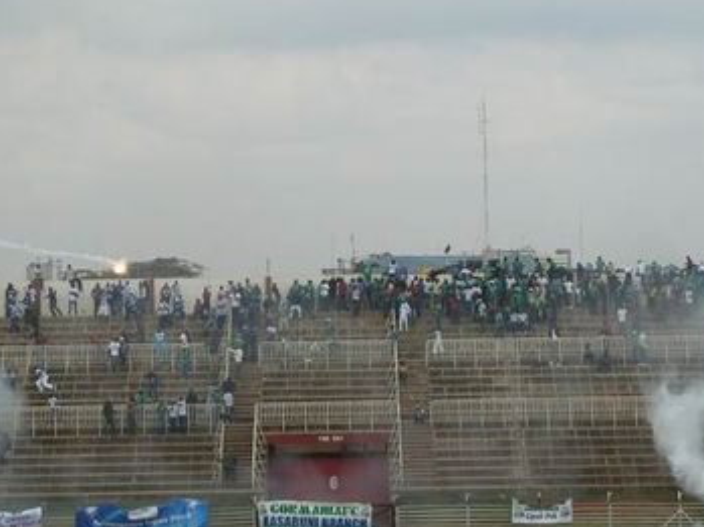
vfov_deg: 9.4
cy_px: 324
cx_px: 373
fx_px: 3190
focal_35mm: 157
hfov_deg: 12.6
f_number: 4.3
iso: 80
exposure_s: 1/320
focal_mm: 15.8
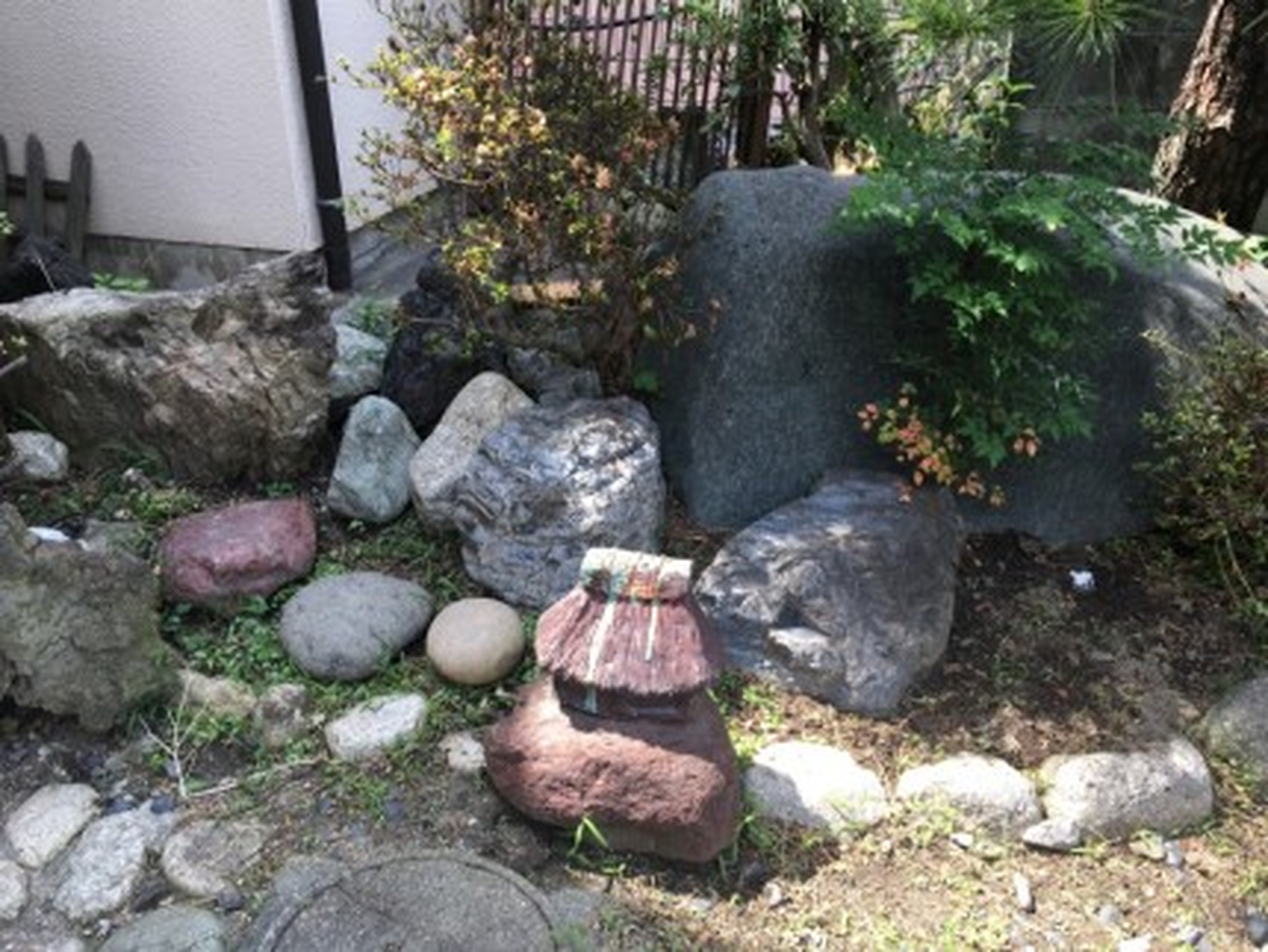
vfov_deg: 48.3
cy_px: 476
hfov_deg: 61.6
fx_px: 1063
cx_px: 634
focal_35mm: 29
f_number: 2.2
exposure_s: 1/120
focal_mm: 4.15
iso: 25
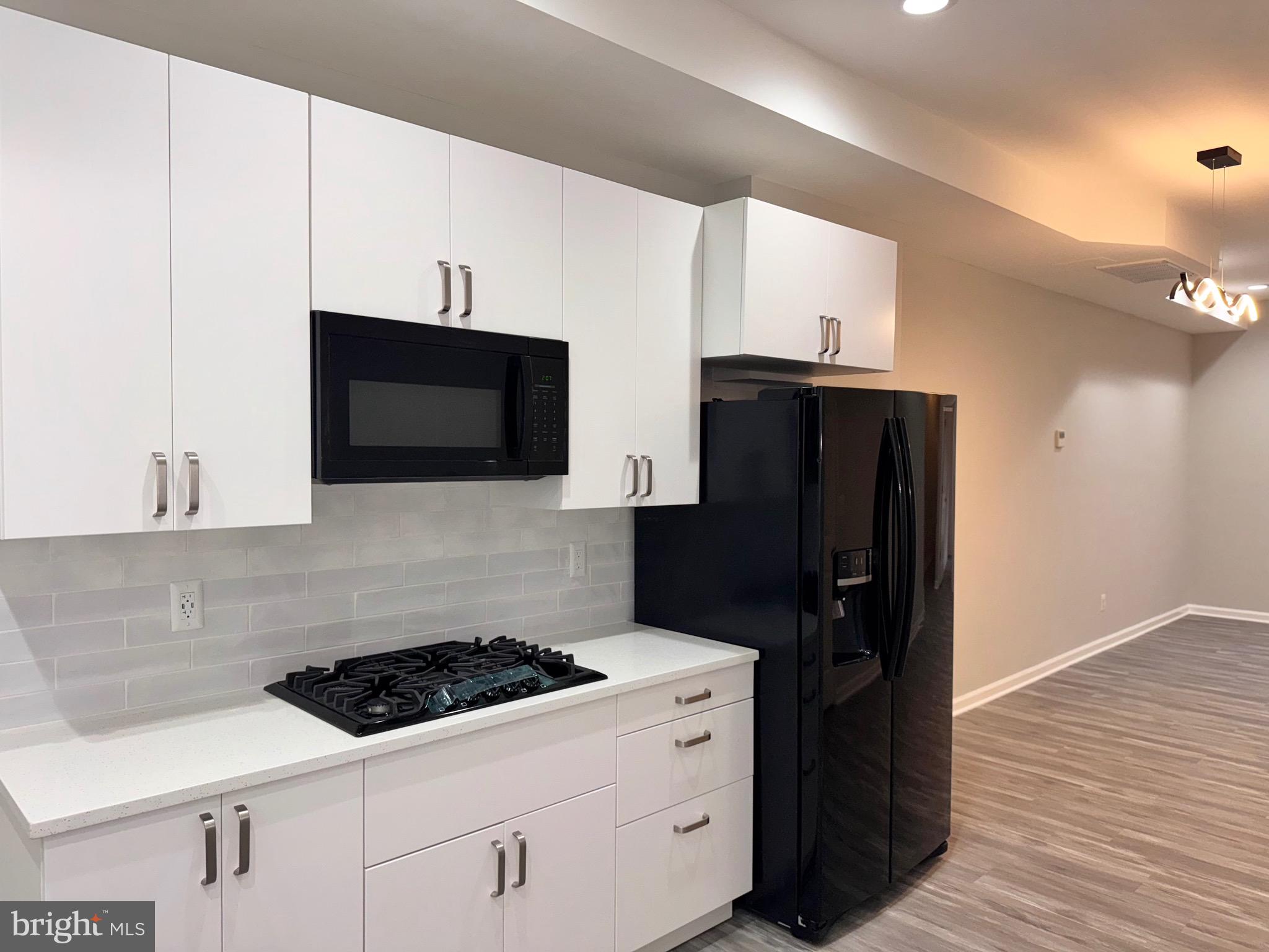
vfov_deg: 56.8
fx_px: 880
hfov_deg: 71.6
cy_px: 476
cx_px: 634
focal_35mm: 24
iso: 100
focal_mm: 6.76
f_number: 1.78
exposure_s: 1/120
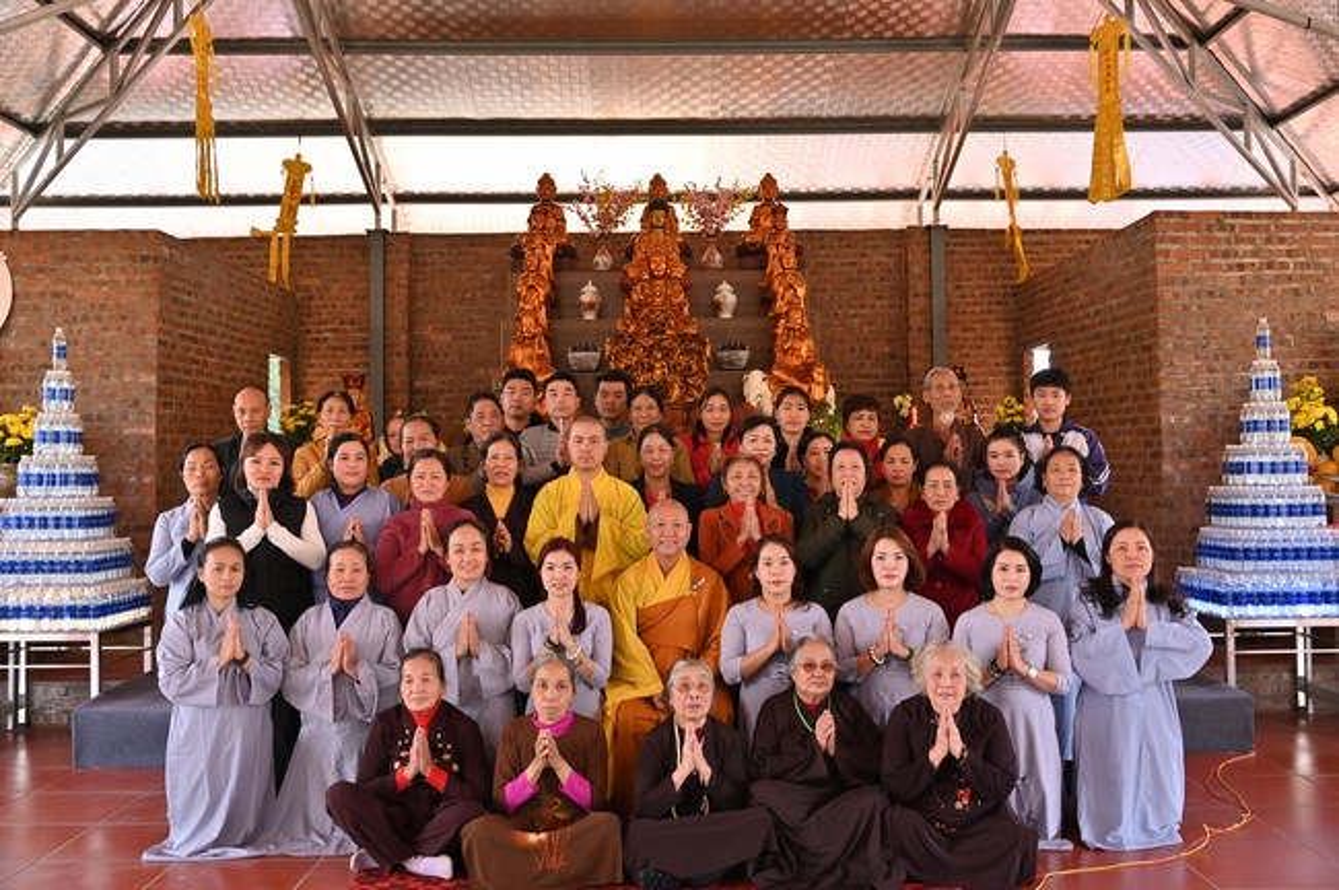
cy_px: 445
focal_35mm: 34
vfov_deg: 38.8
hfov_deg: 55.8
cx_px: 670
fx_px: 1263
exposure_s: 1/80
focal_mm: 34
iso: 500
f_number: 5.6
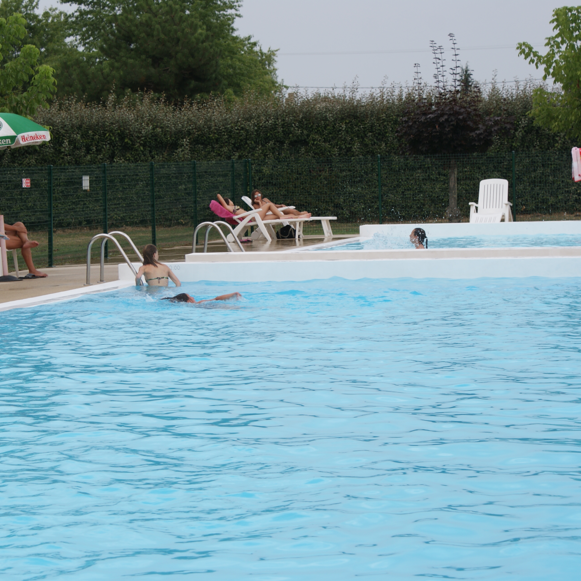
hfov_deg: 15.1
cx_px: 170
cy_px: 290
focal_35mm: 115
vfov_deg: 15.2
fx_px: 2184
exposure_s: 1/250
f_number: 7.1
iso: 100
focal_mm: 60
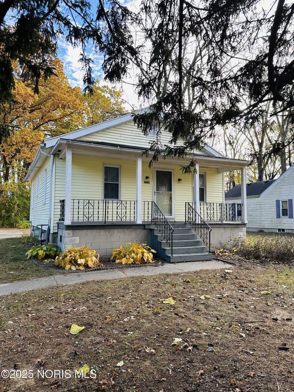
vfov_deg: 71.6
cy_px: 196
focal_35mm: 24
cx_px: 147
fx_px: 272
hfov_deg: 56.8
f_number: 1.78
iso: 80
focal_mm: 6.86
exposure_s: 1/491
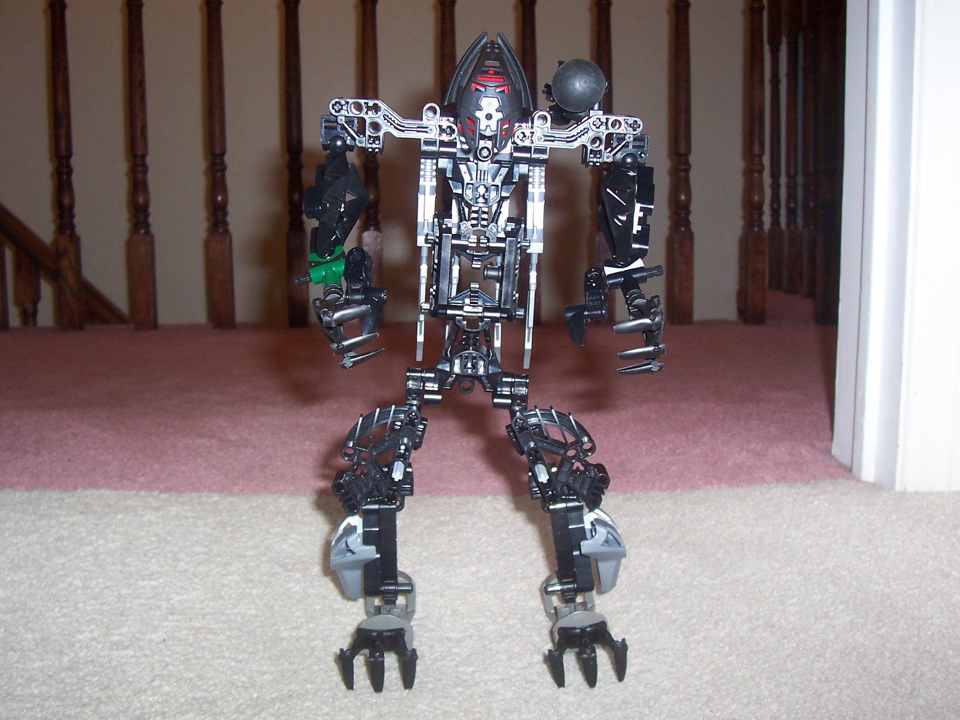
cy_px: 360
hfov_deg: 50.1
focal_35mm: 37
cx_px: 480
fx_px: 1026
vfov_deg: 38.7
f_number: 2.8
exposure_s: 1/60
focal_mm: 5.6
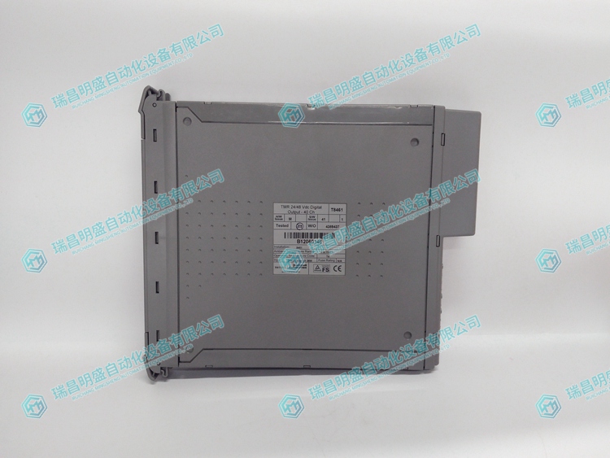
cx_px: 305
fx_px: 476
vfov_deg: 51.4
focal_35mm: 27
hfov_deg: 65.3
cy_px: 229
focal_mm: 3.79
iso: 144
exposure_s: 1/33
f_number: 2
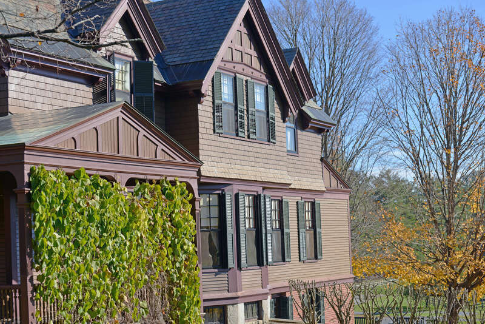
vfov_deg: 19.5
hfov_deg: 28.8
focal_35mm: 70
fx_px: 943
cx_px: 242
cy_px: 162
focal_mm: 70
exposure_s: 1/250
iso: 100
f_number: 7.1
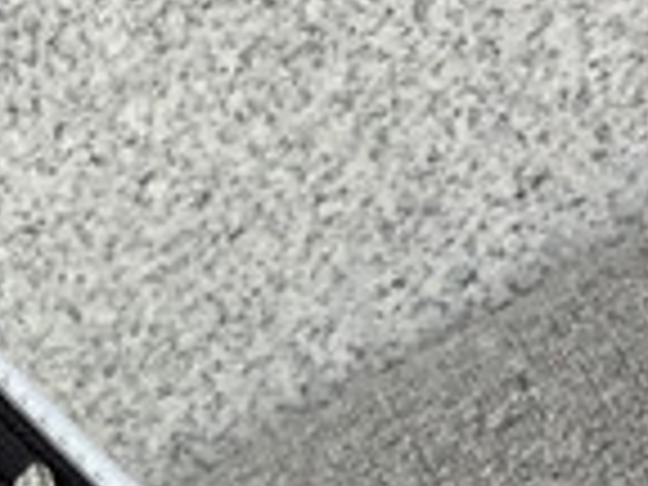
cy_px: 781
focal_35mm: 194
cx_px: -126
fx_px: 3632
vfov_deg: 7.5
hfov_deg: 10.0
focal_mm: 3.3
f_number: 2.4
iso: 25
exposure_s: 1/119
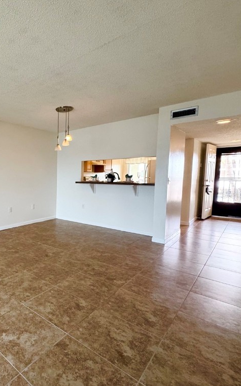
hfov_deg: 50.4
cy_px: 194
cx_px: 10
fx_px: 210
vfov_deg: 85.1
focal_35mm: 20
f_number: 2.2
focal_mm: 2.22
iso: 200
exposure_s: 1/120
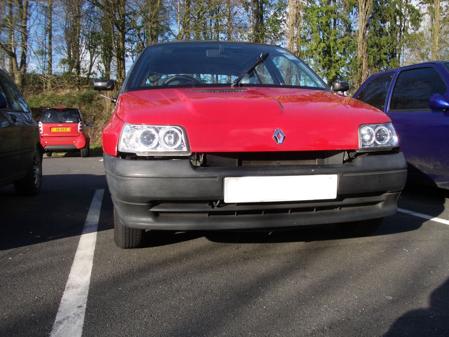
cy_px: 168
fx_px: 454
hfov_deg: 52.6
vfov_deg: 40.7
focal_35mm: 35
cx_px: 224
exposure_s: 1/200
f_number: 4.3
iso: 80
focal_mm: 5.8
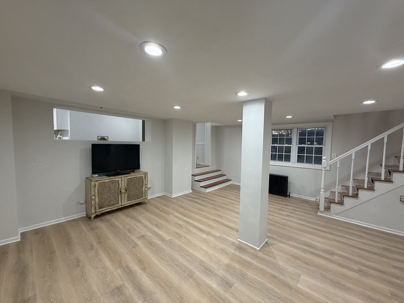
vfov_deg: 85.7
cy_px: 152
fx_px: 163
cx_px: 202
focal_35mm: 14
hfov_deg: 102.1
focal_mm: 2.22
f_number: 2.2
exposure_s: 1/120
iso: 250
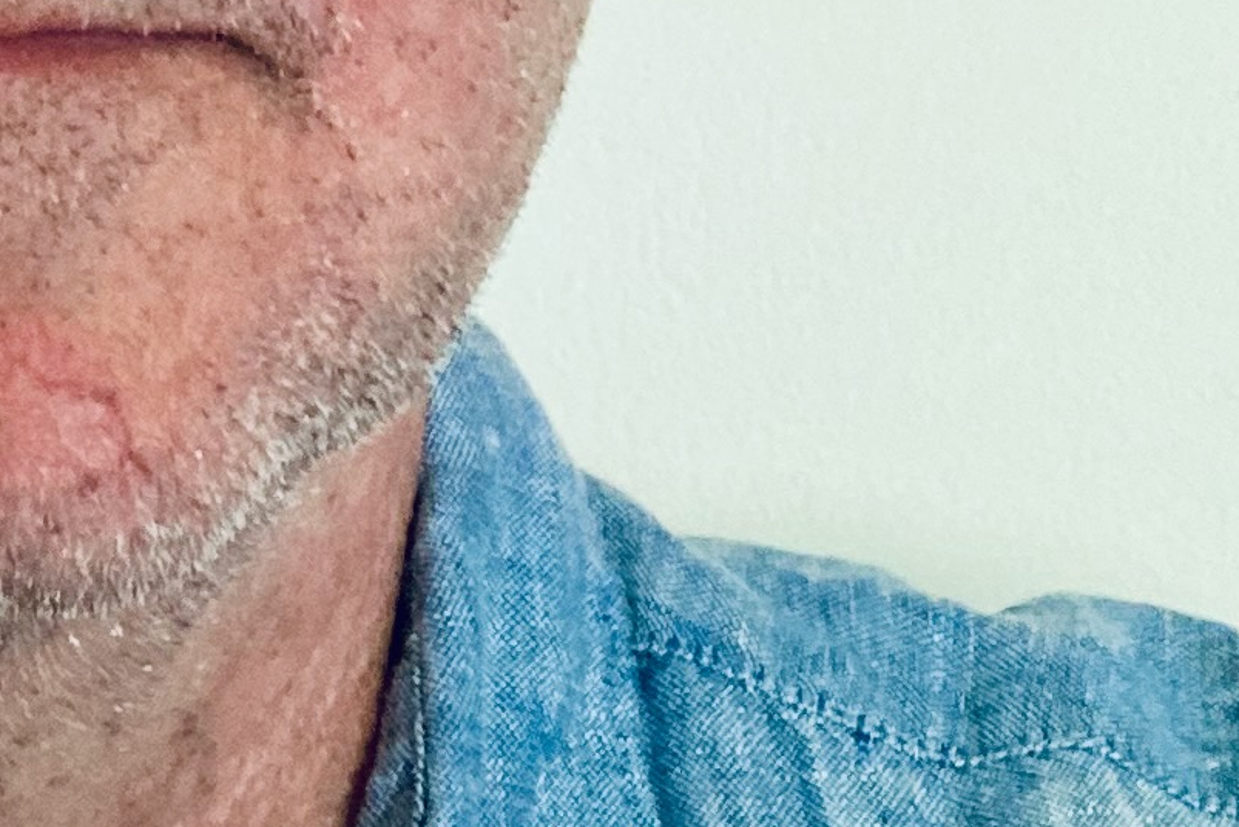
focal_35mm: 128
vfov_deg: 10.2
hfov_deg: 15.6
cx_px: -142
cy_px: -577
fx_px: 4407
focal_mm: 2.87
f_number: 2.2
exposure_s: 1/36
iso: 320
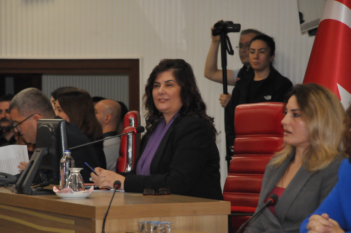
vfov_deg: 6.8
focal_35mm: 202
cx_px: 176
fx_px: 1972
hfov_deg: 10.2
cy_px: 116
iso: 3200
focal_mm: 135
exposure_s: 1/250
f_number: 8
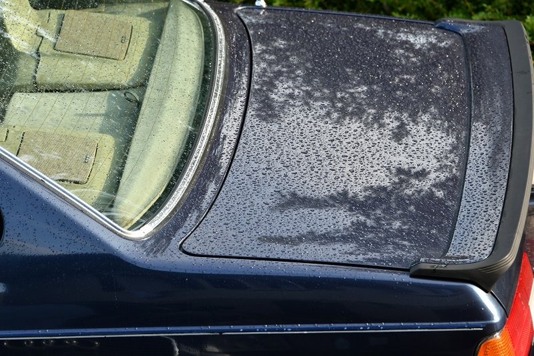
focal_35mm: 255
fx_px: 3781
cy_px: 178
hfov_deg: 8.1
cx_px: 267
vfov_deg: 5.4
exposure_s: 1/200
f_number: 5.6
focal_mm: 170
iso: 250
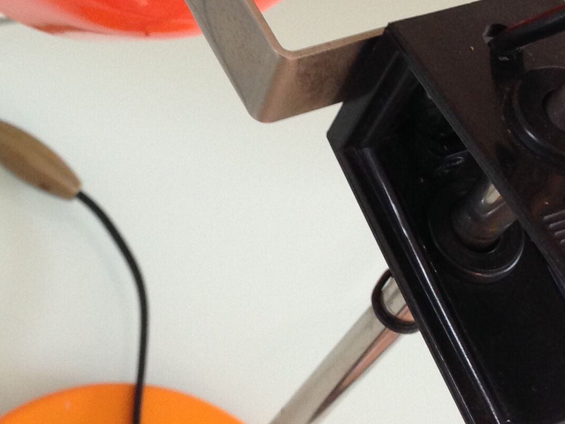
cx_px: 244
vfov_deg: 17.6
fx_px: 1371
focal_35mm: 84
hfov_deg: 23.3
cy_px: 177
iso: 100
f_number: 2.4
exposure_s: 1/15
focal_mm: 4.28
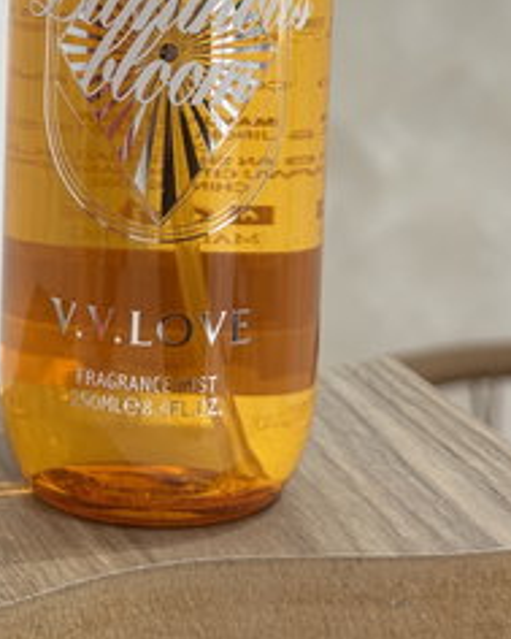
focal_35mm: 106
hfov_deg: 14.5
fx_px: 2003
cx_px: 173
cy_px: -42
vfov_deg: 17.6
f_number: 1.78
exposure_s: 1/50
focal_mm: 6.76
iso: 64
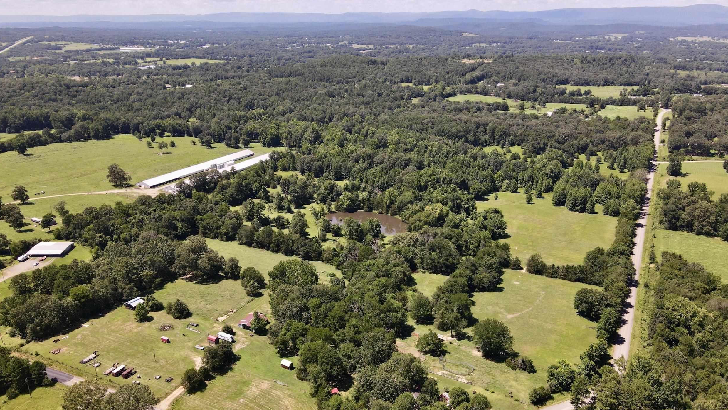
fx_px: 521
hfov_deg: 69.9
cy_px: 262
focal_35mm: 27
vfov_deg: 42.5
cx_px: 359
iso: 240
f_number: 2.8
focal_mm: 4.5
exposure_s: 1/15
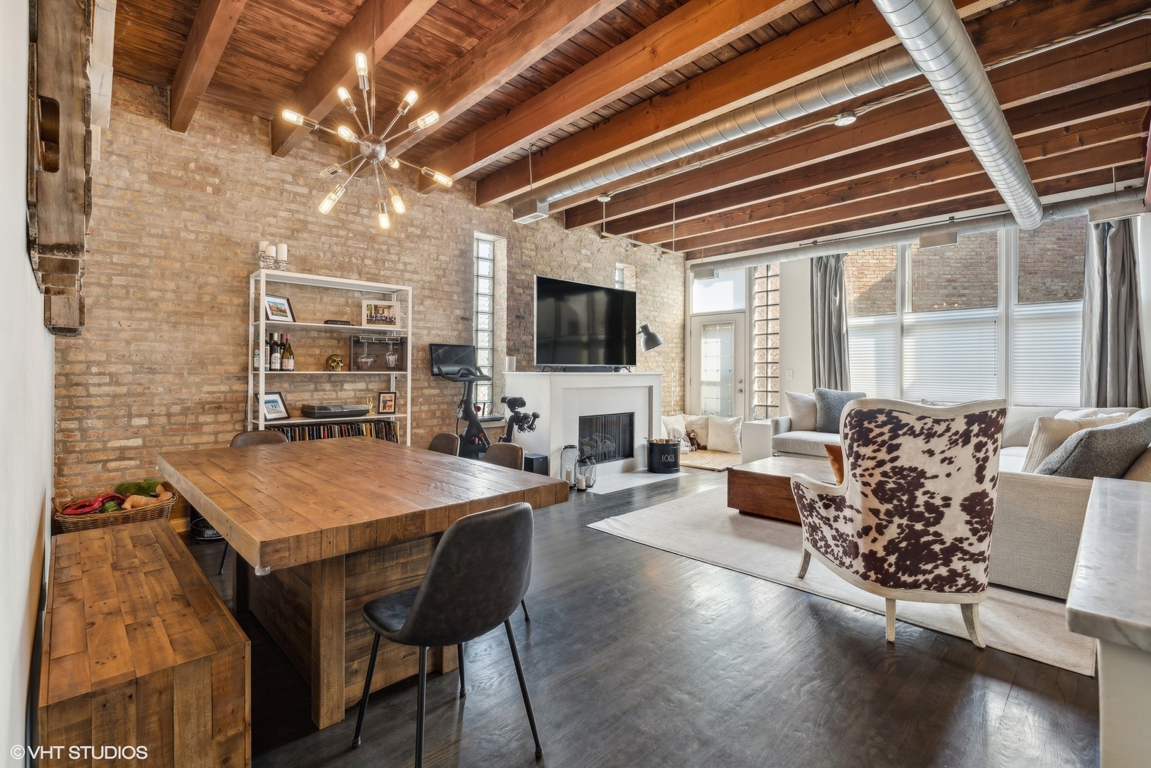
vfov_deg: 73.7
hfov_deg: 96.7
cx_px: 576
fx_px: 512
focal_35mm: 16
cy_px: 384
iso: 200
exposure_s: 1/4
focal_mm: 16
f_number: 9
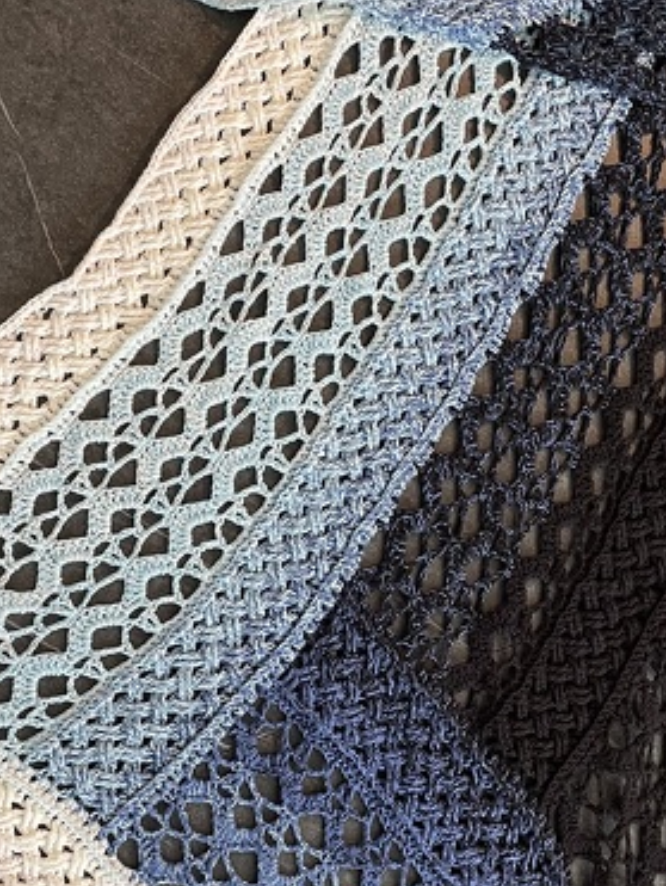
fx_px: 1434
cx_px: 275
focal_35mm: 56
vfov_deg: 34.1
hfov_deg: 26.1
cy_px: 568
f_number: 1.6
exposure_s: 1/50
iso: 160
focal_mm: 4.2
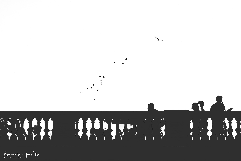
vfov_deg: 3.7
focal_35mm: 375
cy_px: 80
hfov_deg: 5.5
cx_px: 120
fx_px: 2510
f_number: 8
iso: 100
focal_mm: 250
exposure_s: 1/500
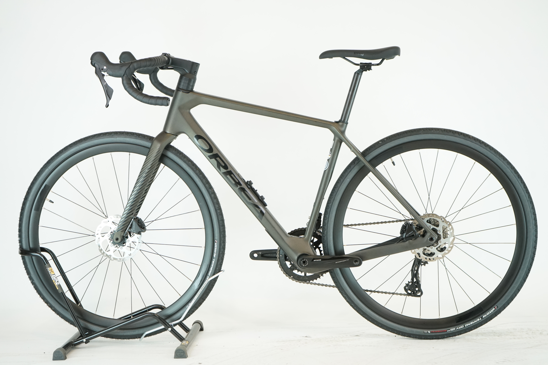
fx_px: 1005
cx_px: 274
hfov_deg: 30.5
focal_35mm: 66
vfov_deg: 20.6
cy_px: 182
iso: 2000
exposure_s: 1/200
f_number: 6.3
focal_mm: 66
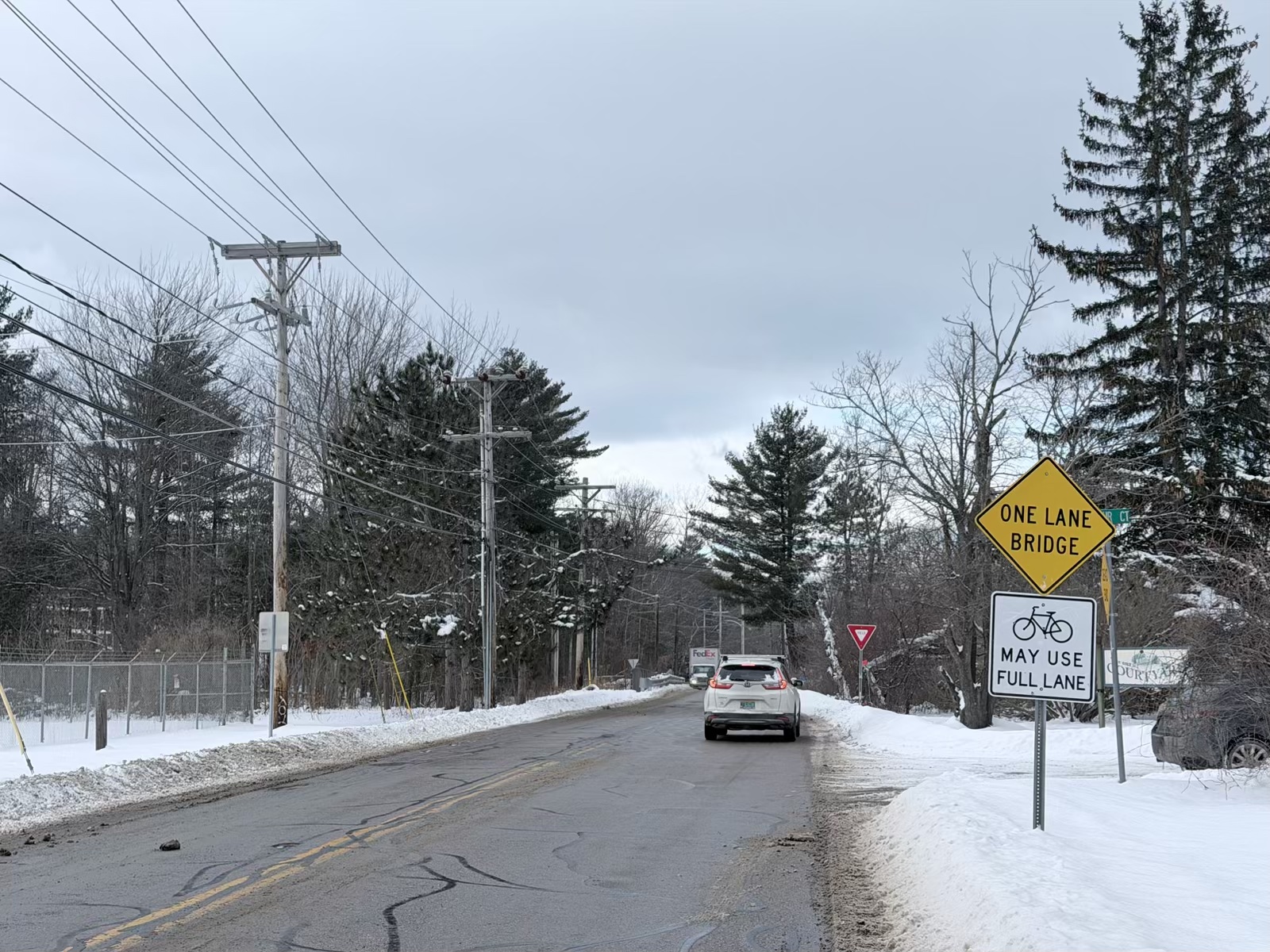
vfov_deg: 30.3
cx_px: 635
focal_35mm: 48
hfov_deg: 39.7
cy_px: 476
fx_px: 1761
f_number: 1.78
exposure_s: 1/3704
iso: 64
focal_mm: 6.76
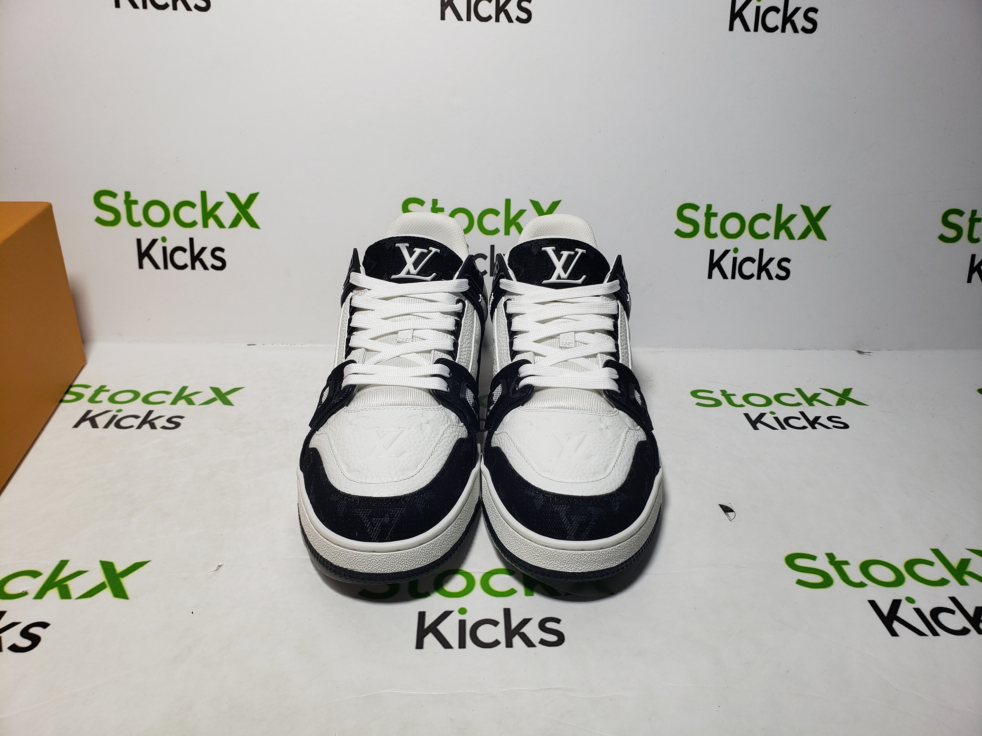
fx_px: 738
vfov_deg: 53.1
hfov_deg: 67.3
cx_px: 491
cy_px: 368
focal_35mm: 26
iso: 50
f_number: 2.4
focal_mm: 4.3
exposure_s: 1/306
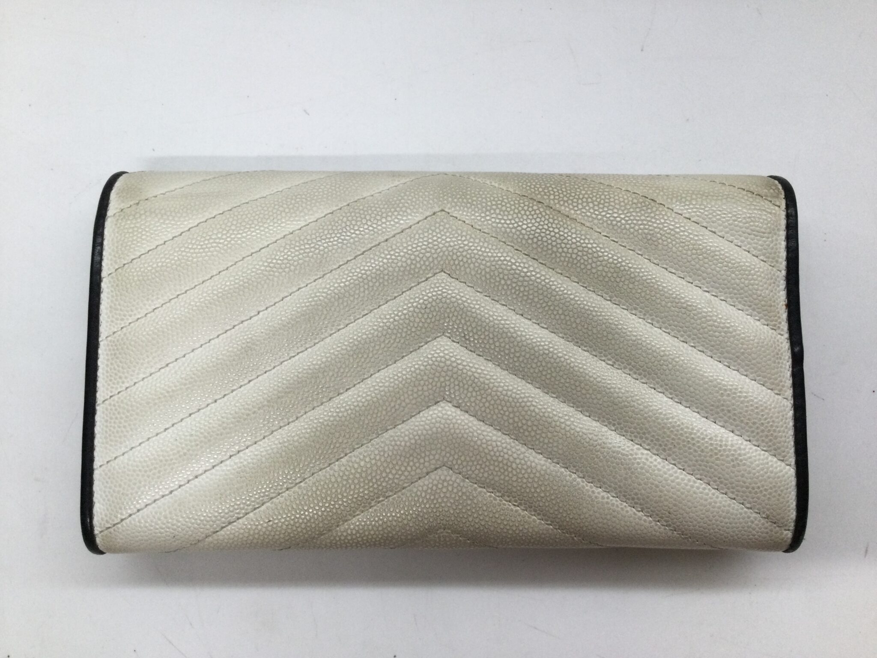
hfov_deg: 58.4
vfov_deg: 45.4
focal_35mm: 31
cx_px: 438
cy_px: 329
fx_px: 785
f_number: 2.4
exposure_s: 1/30
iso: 25
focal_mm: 3.3
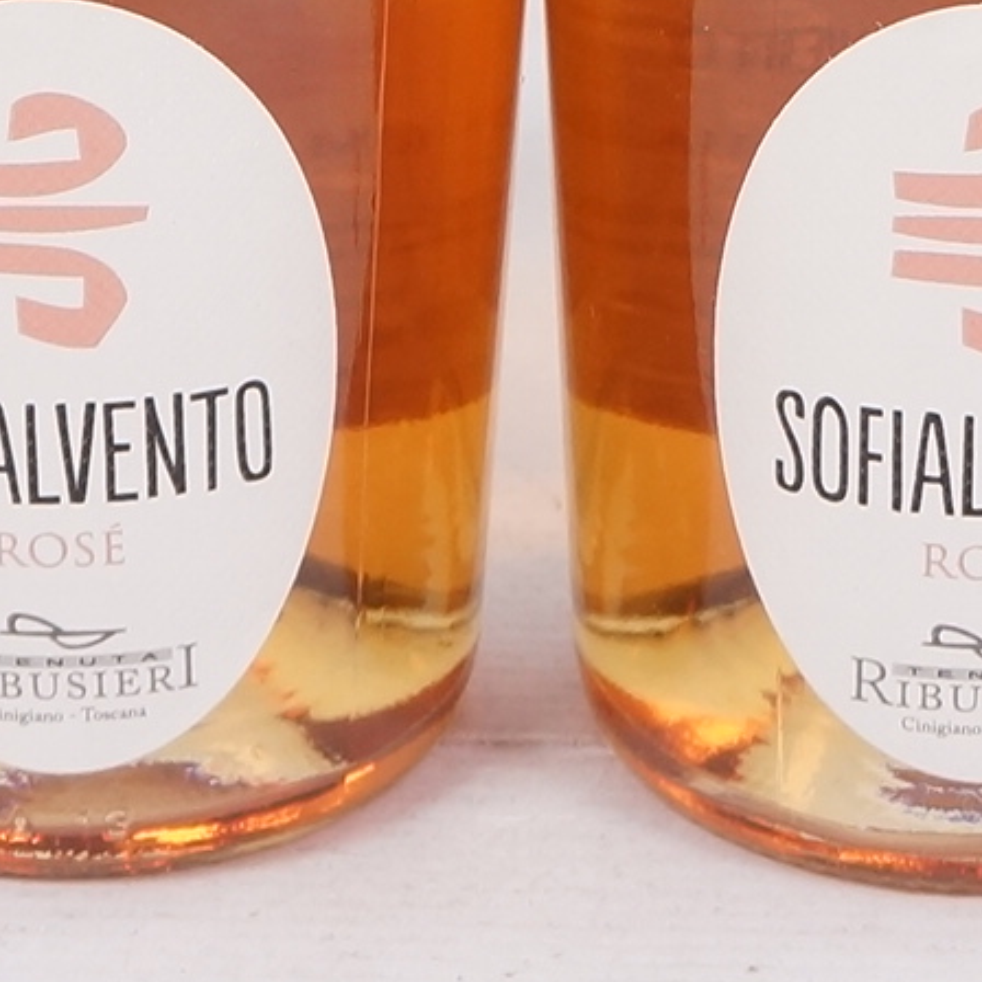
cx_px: 561
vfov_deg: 10.6
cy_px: -833
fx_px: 4943
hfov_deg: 11.3
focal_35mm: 154
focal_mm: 18
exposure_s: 1/100
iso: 400
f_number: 5
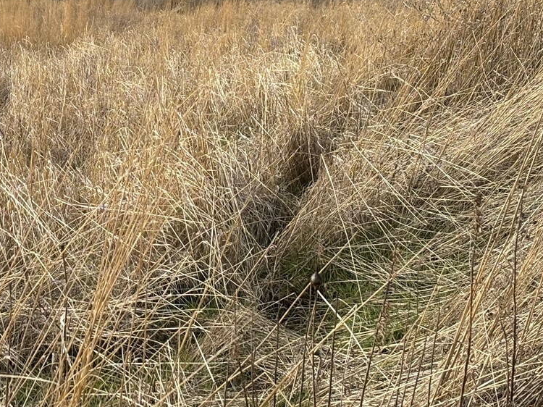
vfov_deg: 13.3
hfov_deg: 17.6
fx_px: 1741
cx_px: 117
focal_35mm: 111
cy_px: 71
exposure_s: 1/1399
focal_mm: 5.96
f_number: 1.6
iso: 32
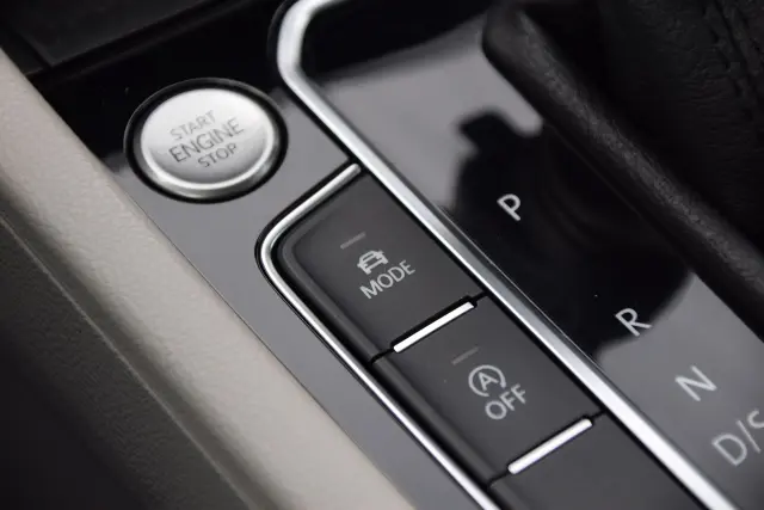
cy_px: 255
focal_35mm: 174
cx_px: 382
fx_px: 3693
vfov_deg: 7.9
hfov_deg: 11.8
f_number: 5.6
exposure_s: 1/250
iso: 320
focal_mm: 116
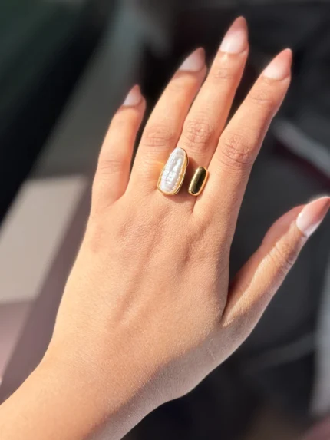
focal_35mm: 48
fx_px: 610
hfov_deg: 30.3
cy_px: 220
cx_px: 165
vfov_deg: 39.6
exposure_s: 1/2273
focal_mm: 6.76
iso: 64
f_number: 1.78
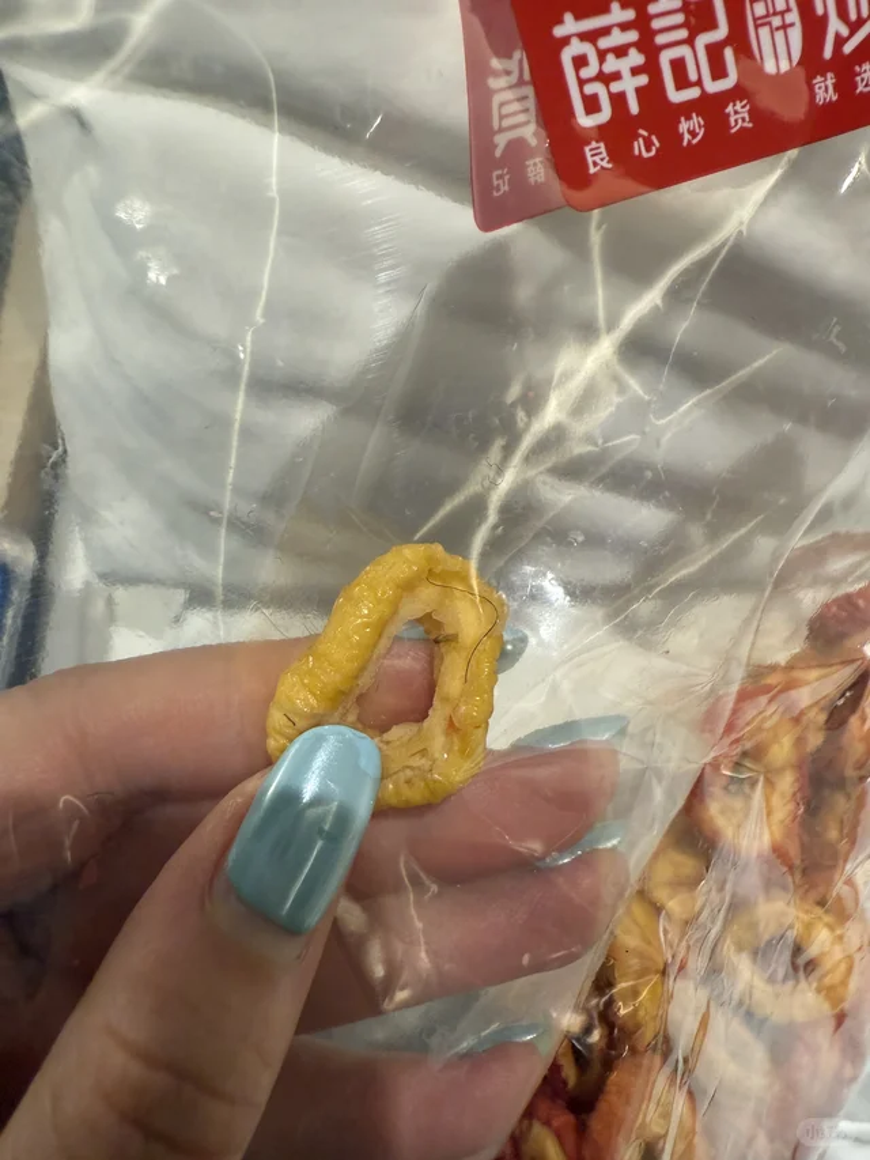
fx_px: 804
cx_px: 435
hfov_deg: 56.8
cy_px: 580
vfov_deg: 71.6
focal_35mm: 24
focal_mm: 2.22
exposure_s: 1/100
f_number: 2.2
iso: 200
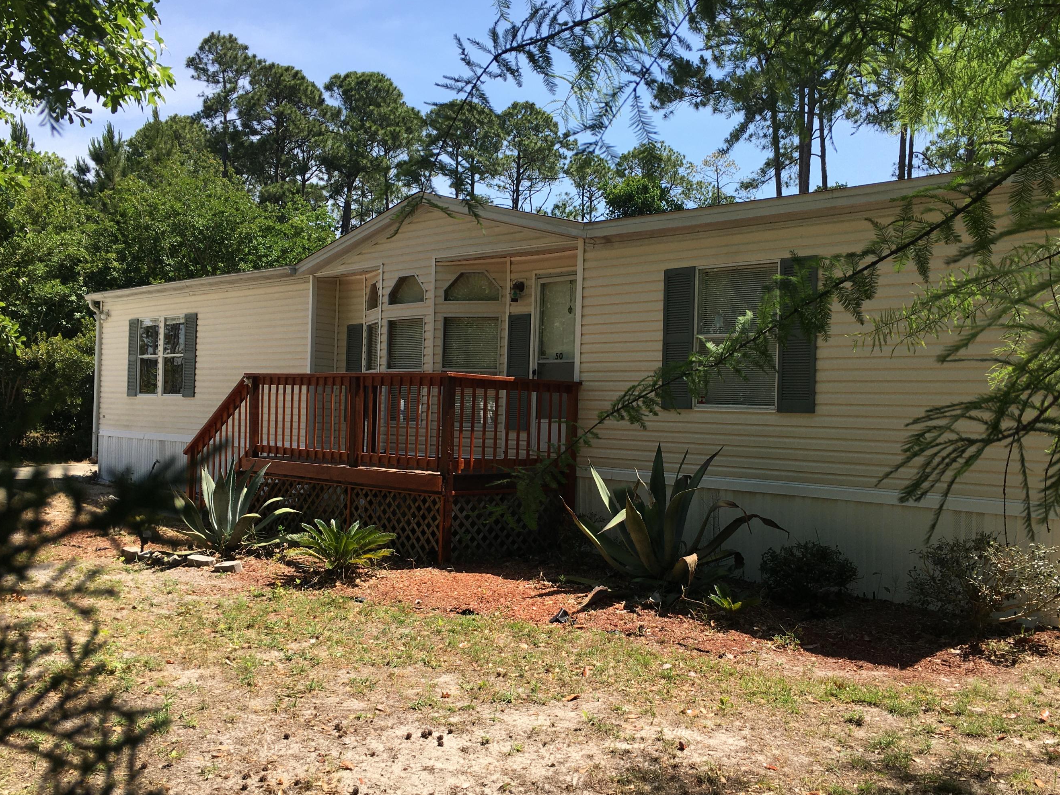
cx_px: 560
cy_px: 399
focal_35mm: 33
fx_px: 1011
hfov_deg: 55.3
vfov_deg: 42.9
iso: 25
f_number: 2.2
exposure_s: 1/1115
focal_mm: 4.15
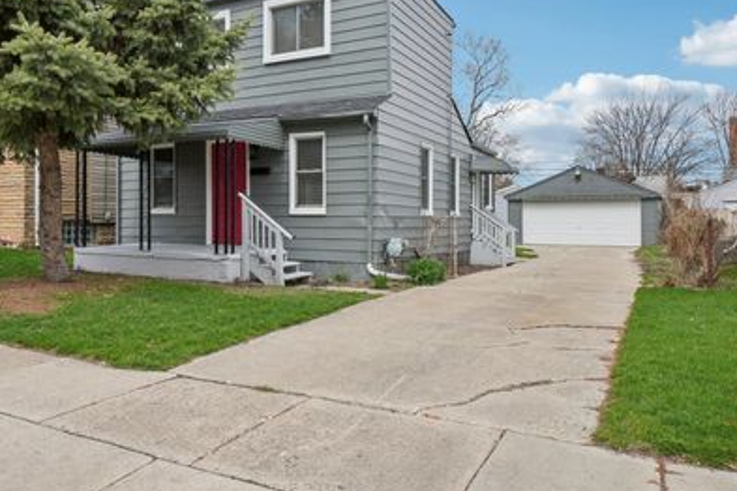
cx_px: 285
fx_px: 586
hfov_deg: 63.6
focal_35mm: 29
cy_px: 228
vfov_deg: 45.4
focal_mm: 15
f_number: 8
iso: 100
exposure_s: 1/250
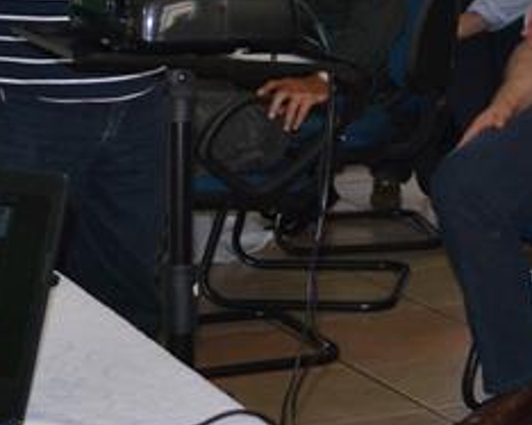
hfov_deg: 12.9
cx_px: 482
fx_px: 2329
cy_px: -156
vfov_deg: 10.2
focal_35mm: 148
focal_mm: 24
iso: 360
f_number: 4
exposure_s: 1/125
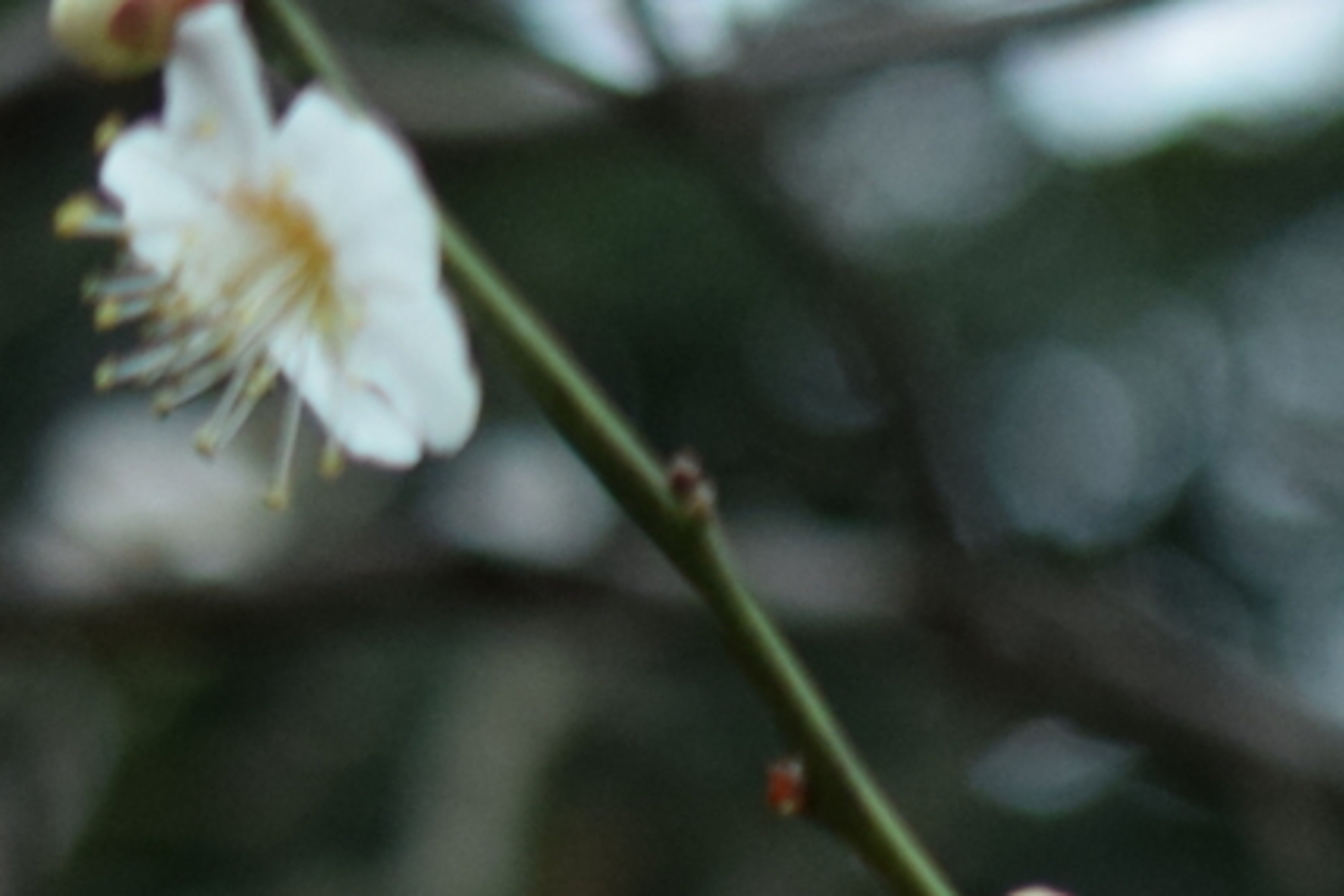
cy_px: 2088
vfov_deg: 3.8
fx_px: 13364
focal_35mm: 358
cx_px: 3919
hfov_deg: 5.4
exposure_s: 1/800
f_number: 3.2
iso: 800
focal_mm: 40
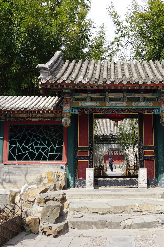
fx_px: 265
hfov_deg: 33.7
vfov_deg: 49.8
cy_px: 123
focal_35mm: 39
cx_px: 123
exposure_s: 1/100
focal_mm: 17
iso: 100
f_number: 10
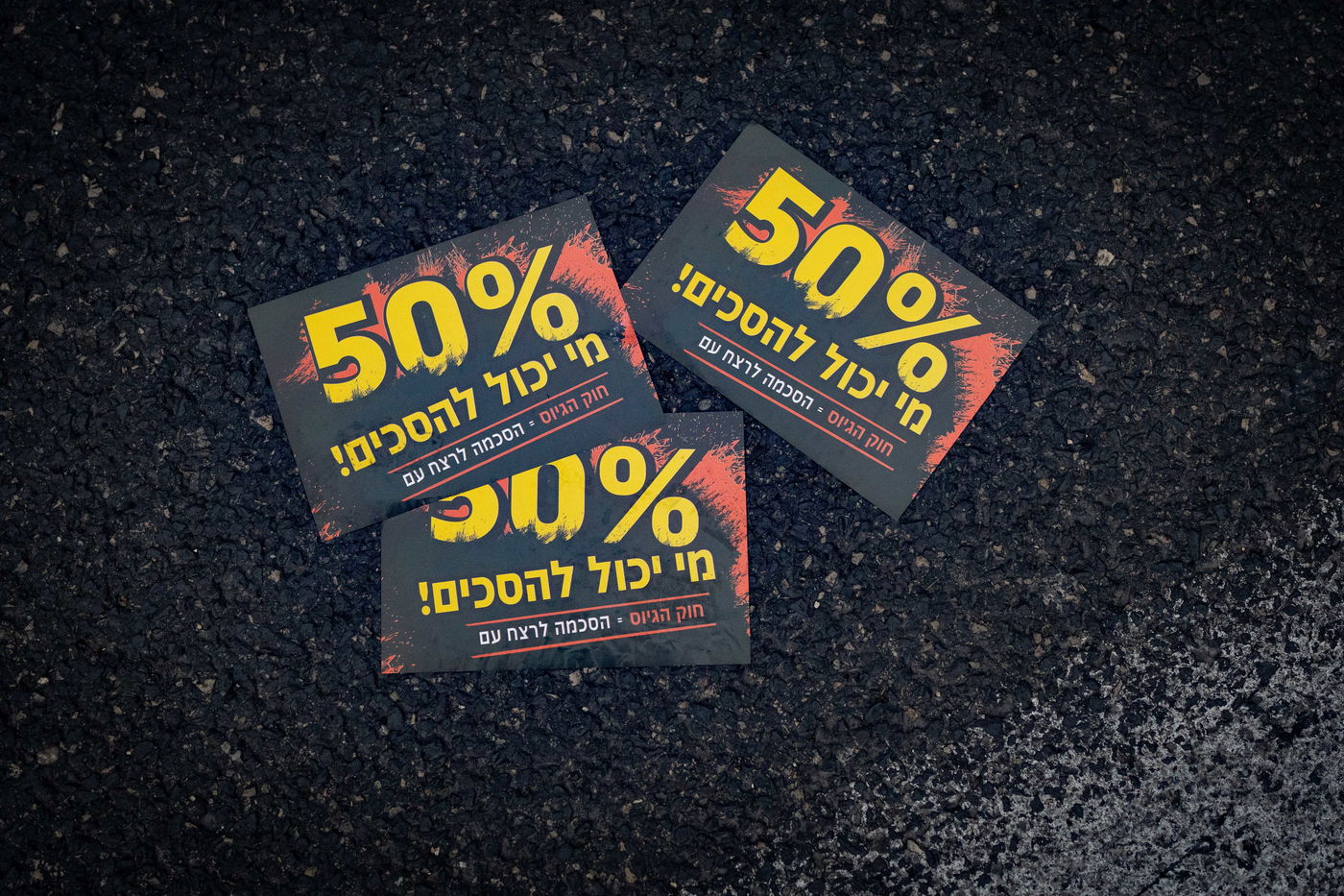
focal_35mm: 52
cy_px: 448
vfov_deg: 26.0
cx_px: 672
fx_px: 1941
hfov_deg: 38.2
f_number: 2.2
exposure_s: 1/320
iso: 1600
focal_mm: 35
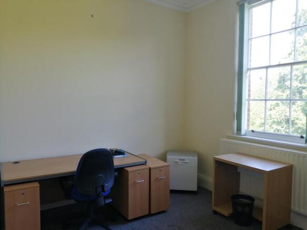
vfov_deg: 53.0
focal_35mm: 26
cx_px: 154
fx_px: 231
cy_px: 115
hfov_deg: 67.3
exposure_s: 1/100
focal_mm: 3.62
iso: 100
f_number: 1.8
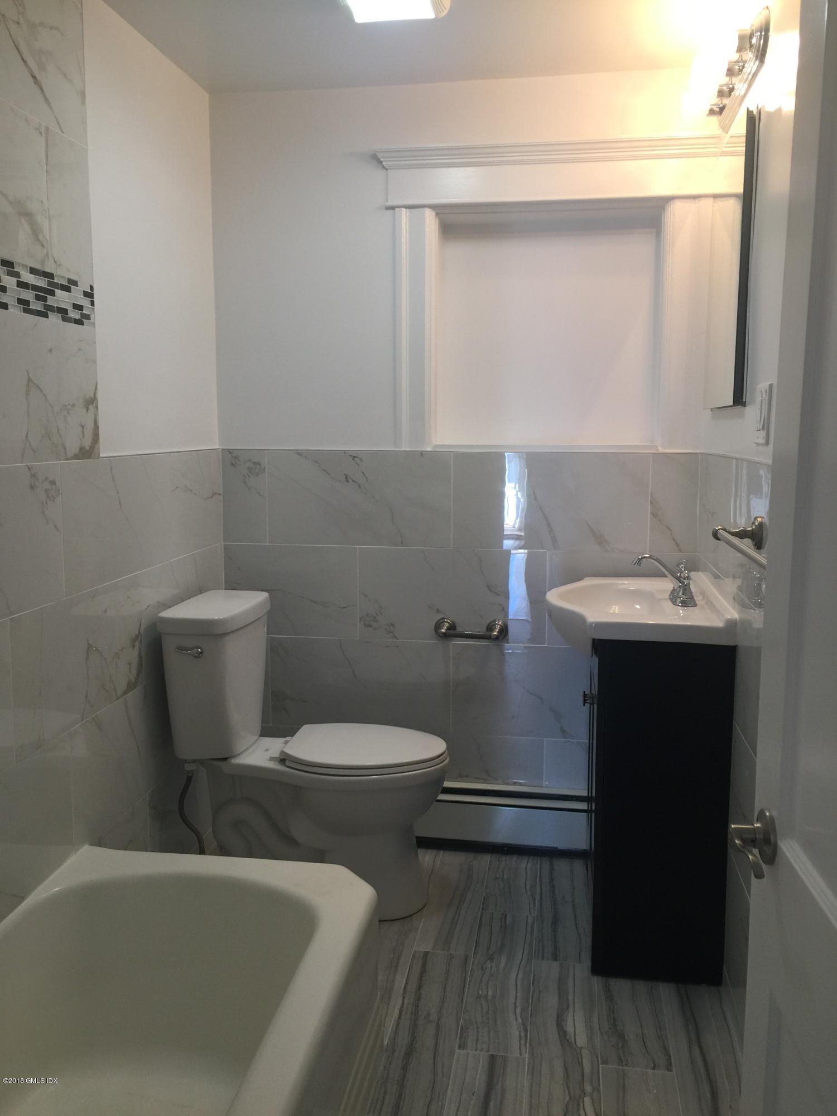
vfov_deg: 61.7
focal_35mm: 29
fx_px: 935
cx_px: 418
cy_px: 558
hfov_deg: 48.2
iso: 32
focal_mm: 4.15
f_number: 2.2
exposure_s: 1/30
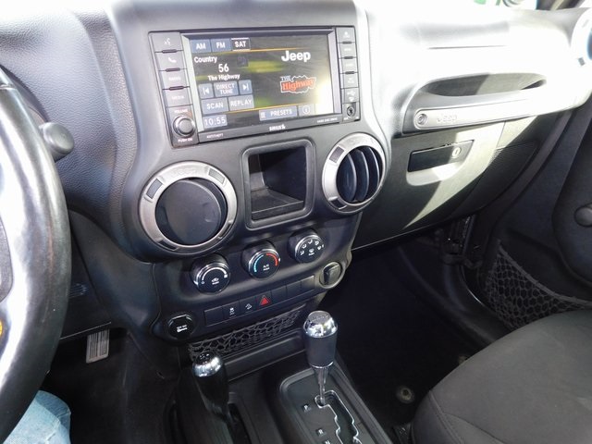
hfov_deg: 73.9
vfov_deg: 58.9
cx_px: 296
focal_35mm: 23
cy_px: 222
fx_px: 393
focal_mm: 4
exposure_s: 1/30
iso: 200
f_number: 3
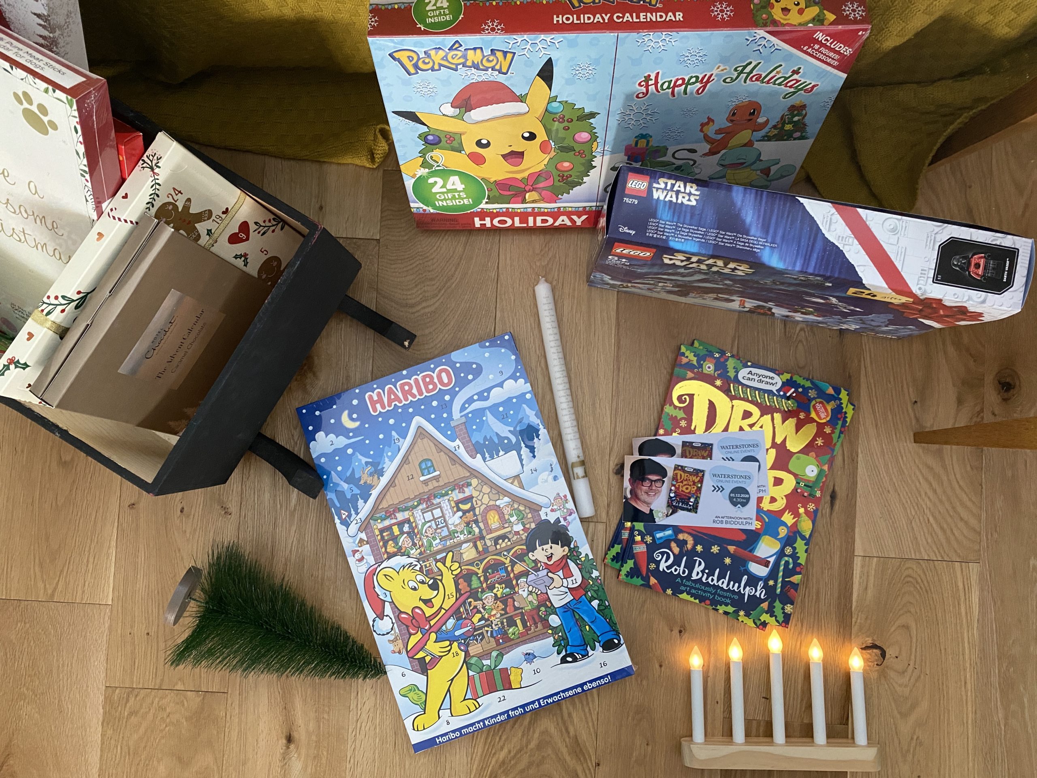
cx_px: 518
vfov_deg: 53.1
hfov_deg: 67.3
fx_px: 779
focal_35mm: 26
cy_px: 389
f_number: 1.8
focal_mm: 4.25
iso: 500
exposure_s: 1/60
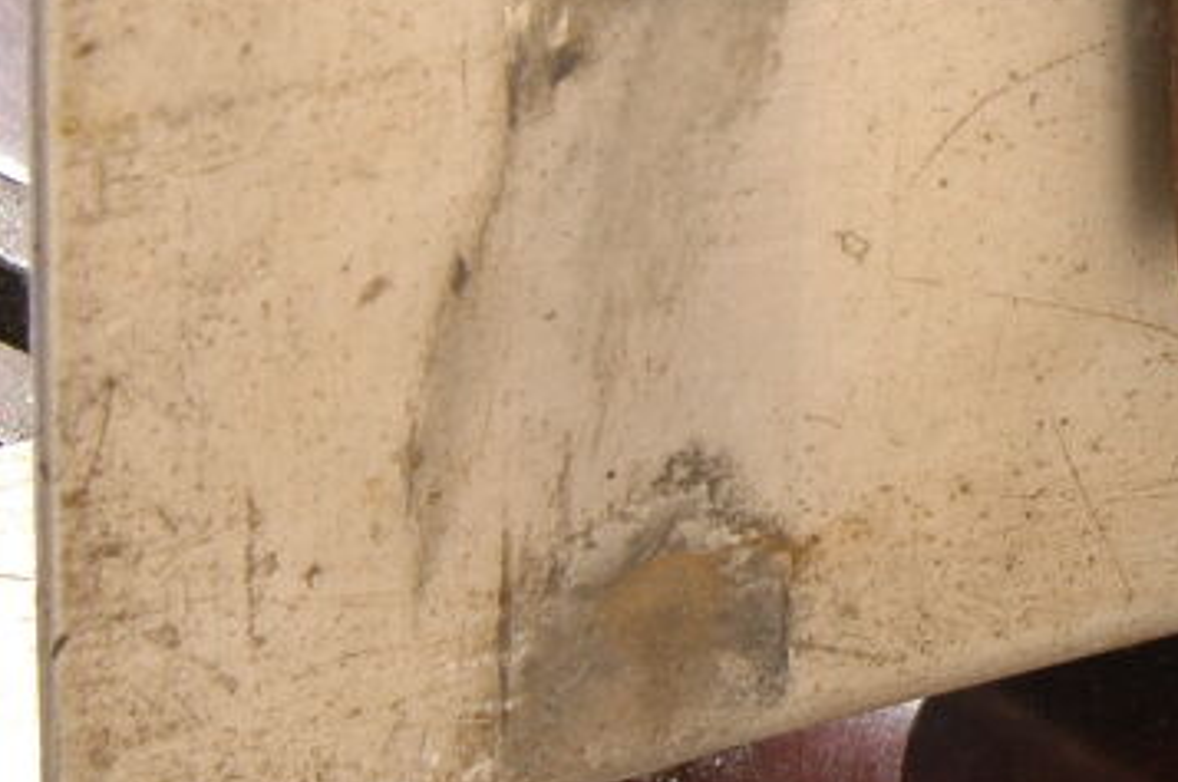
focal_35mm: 221
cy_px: -297
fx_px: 7225
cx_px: 2109
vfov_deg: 6.1
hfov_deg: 8.9
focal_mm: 35
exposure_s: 1/125
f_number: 11
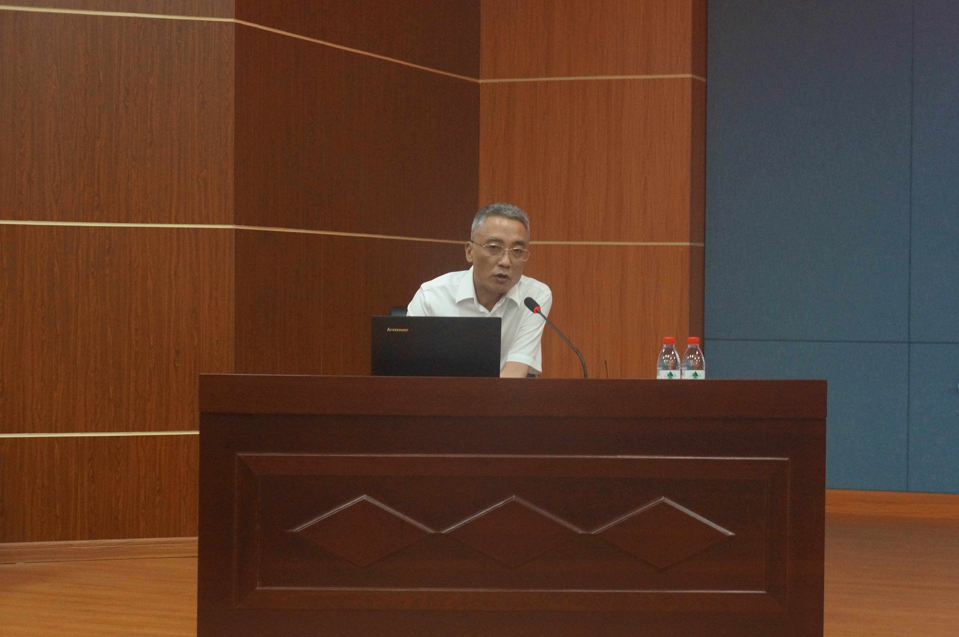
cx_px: 480
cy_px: 318
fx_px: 2182
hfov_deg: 24.8
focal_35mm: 82
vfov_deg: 16.6
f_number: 5.6
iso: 3200
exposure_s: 1/80
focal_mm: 55
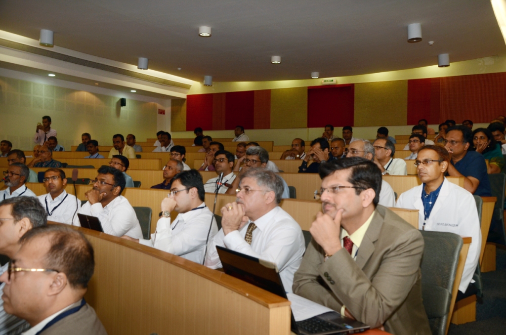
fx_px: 505
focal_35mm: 36
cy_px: 168
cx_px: 253
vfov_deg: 36.7
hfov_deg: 53.2
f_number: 6.3
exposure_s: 1/80
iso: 400
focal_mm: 24
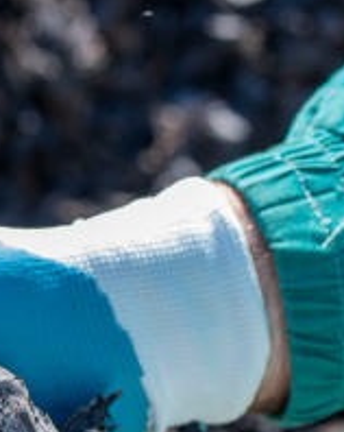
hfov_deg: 8.3
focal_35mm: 178
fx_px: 2269
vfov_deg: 10.7
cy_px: 507
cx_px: -333
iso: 200
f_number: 5.6
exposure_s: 1/200
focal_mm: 50
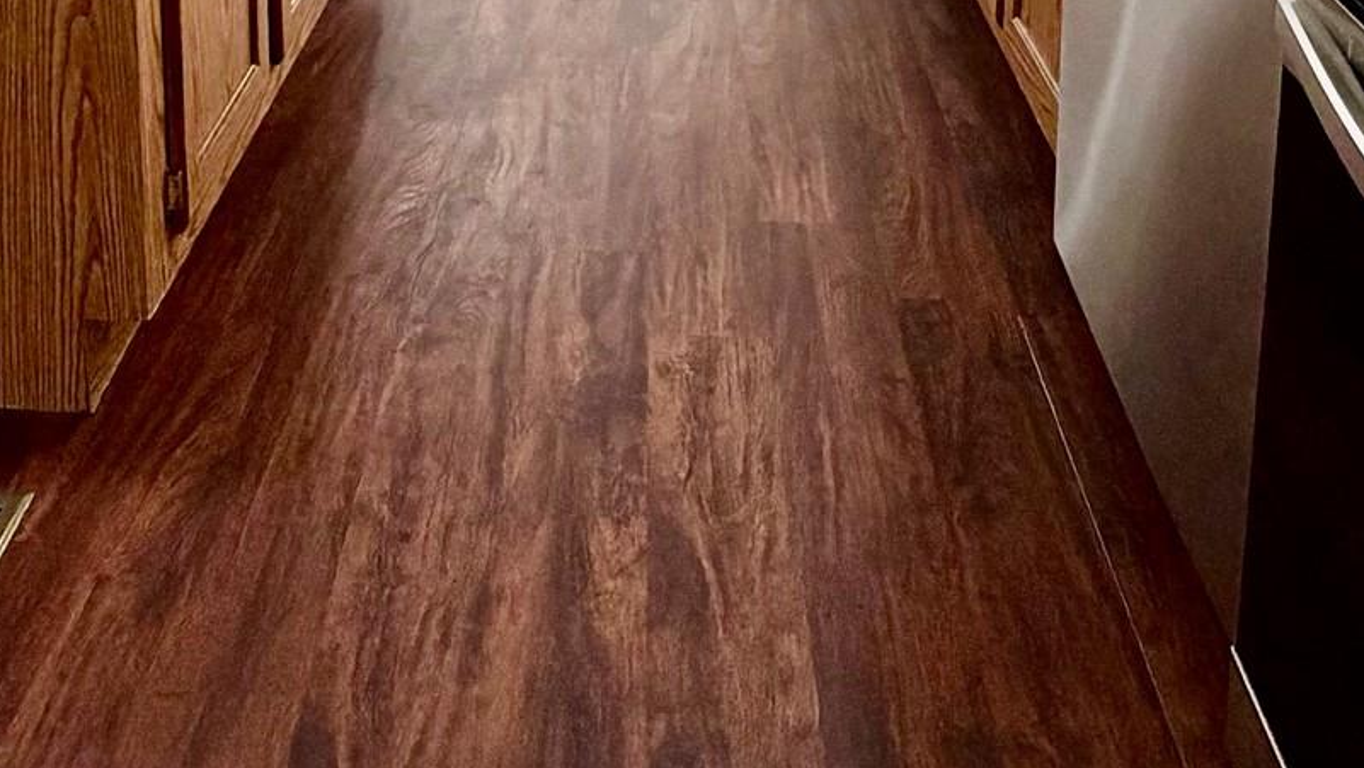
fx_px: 1411
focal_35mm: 39
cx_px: 587
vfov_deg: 22.3
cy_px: -507
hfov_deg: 51.4
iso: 160
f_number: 2.2
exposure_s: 1/60
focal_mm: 2.22
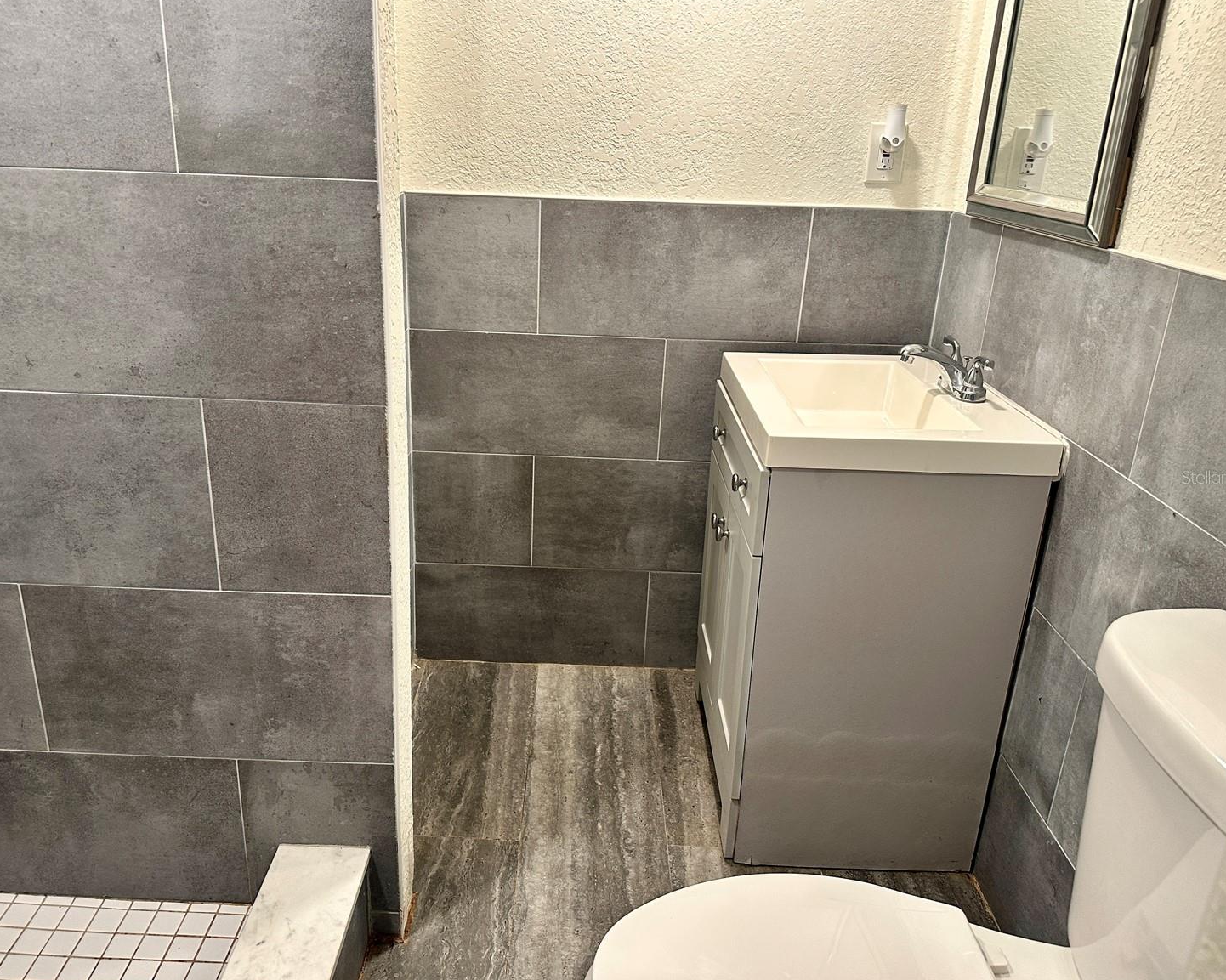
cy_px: 477
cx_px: 582
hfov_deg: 66.0
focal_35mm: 26
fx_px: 943
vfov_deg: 54.9
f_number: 1.78
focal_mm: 6.86
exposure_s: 1/60
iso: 200
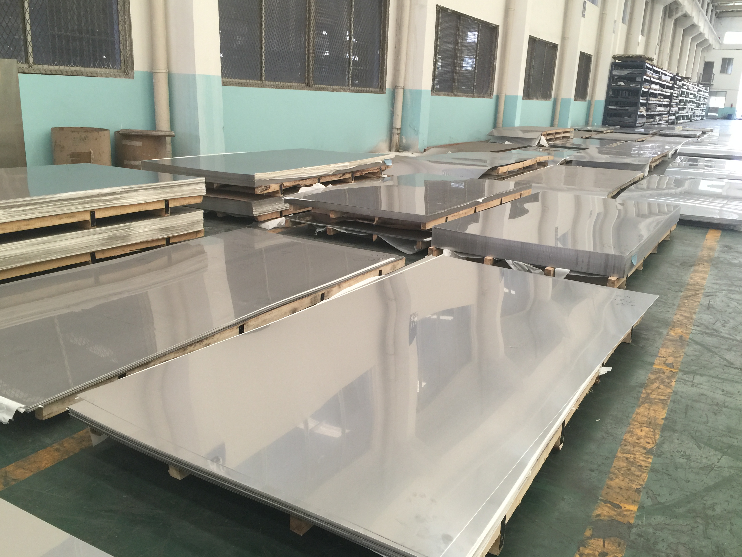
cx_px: 371
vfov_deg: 46.8
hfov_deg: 60.0
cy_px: 276
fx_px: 643
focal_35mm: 30
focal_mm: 4.15
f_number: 2.2
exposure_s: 1/17
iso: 50
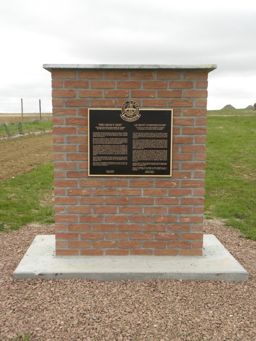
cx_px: 128
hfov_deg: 31.5
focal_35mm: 46
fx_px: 454
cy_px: 170
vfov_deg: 41.2
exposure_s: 1/200
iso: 64
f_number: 4.5
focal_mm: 8.2
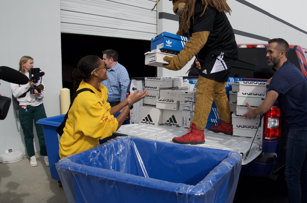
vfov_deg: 39.8
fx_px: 281
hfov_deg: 56.9
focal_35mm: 33
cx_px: 182
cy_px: 97
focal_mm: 18
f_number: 9
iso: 100
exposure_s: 1/320
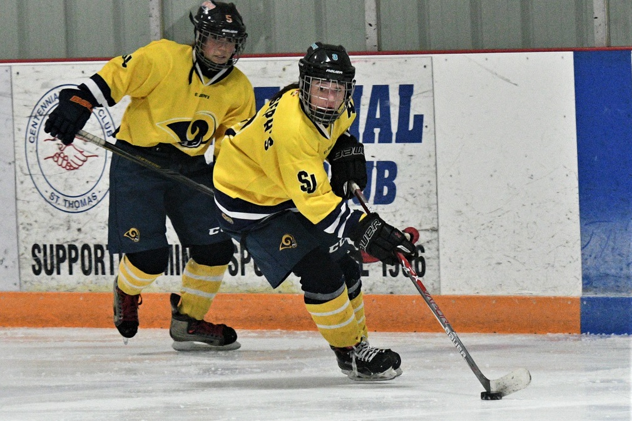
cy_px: 210
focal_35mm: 188
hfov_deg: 11.0
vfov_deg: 7.3
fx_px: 3291
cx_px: 316
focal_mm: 125
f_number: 4
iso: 7200
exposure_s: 1/1000
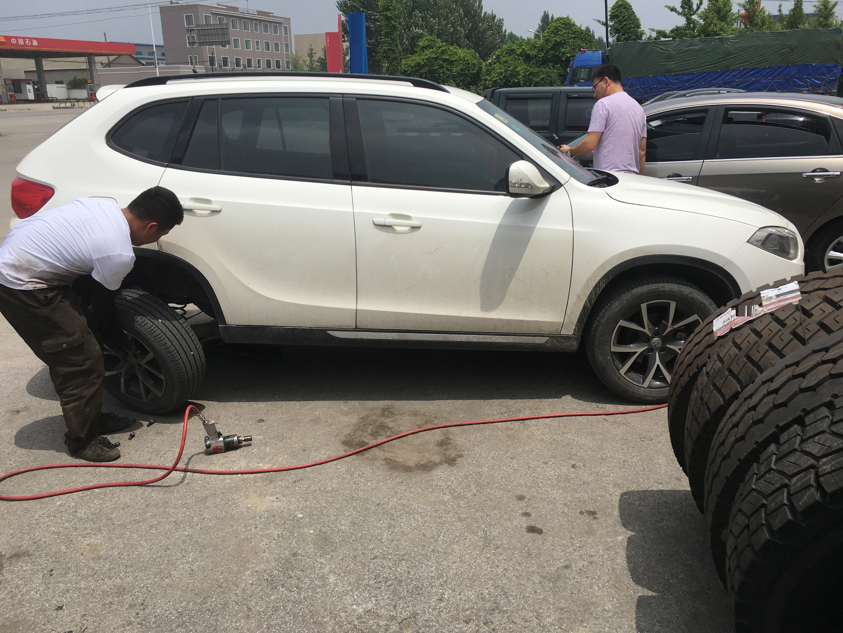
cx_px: 422
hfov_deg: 61.7
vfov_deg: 48.2
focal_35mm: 29
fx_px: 706
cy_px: 316
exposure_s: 1/3205
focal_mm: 4.15
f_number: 2.2
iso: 25
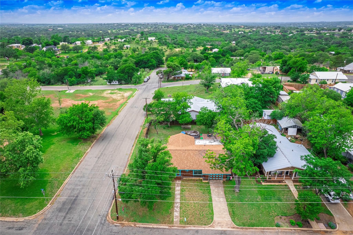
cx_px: 176
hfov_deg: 78.6
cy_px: 118
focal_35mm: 22
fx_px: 216
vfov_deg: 57.2
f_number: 2.8
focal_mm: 8.38
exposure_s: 1/2000
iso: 150
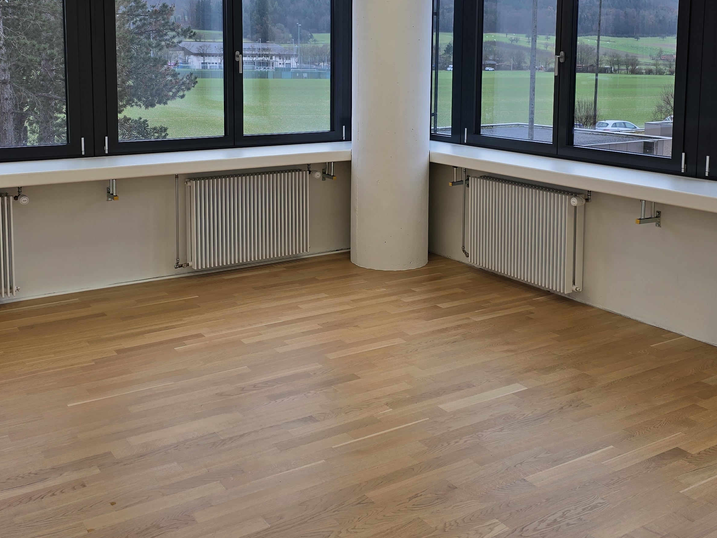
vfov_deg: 36.0
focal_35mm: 39
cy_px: 139
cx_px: 354
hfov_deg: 47.9
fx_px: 808
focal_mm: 6.3
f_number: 1.7
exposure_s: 1/100
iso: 16
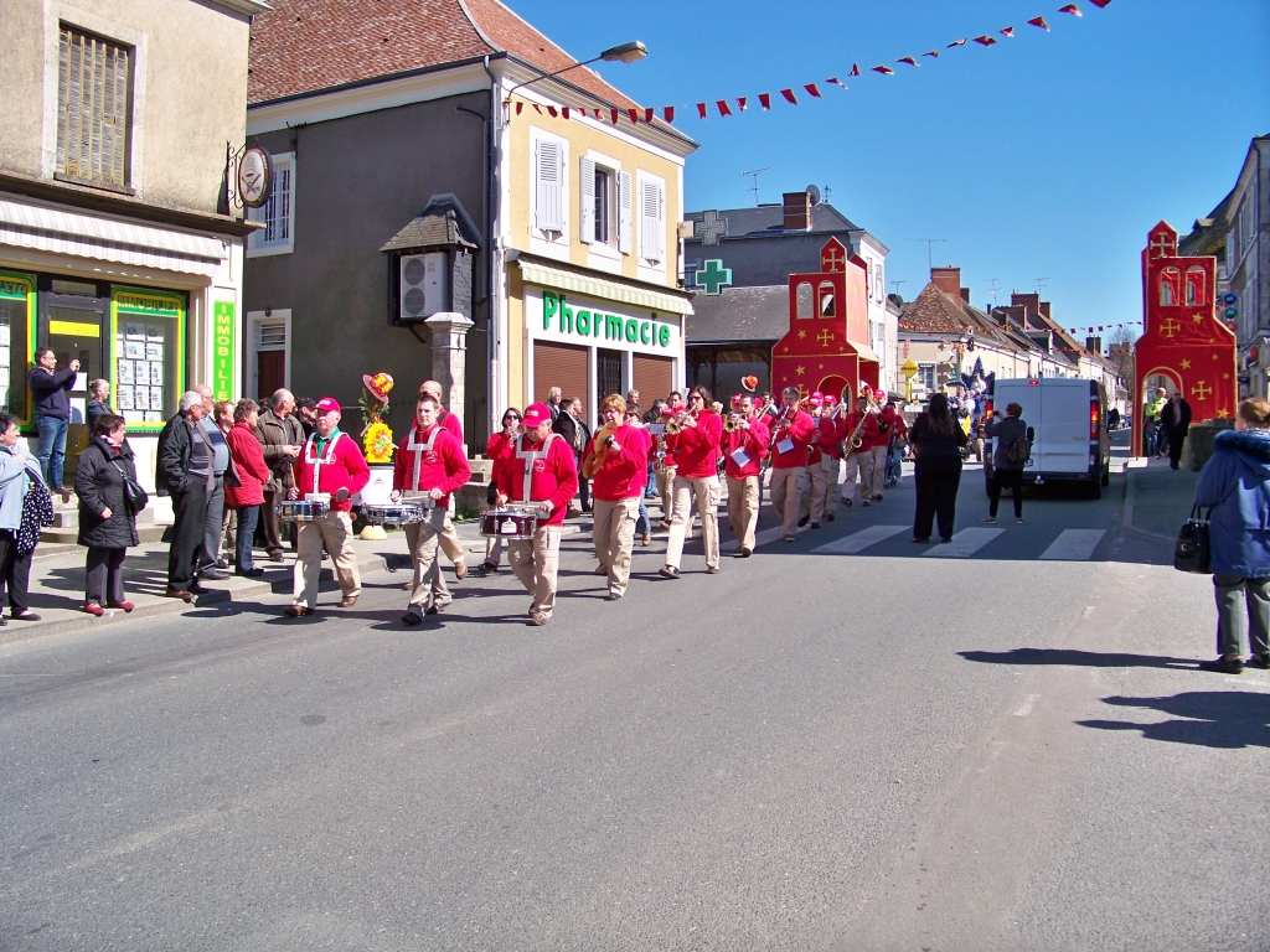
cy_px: 476
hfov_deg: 55.4
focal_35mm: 33
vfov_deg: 42.9
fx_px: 1211
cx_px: 635
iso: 80
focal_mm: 5.85
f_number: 2.8
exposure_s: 1/1000
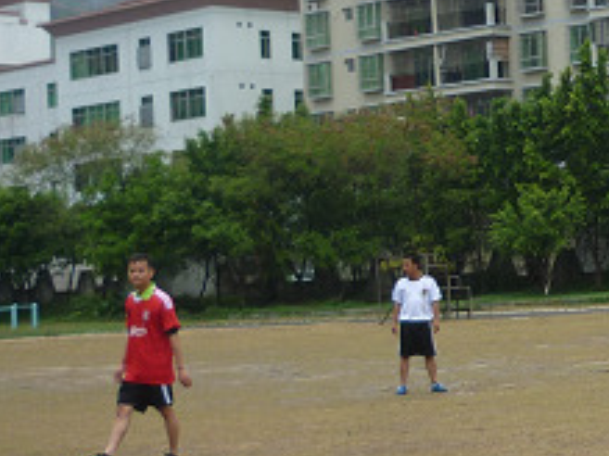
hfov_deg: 17.9
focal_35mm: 106
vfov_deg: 13.9
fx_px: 1864
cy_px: 156
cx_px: 681
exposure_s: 1/200
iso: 80
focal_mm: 5.5
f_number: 2.8
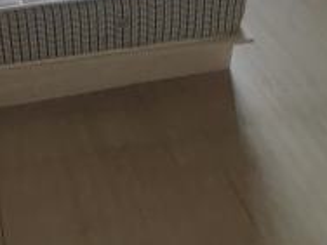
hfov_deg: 28.0
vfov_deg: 19.3
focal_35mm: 68
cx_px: 70
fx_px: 642
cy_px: -104
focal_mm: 1.68
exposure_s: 1/33.3
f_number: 2.2
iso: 100
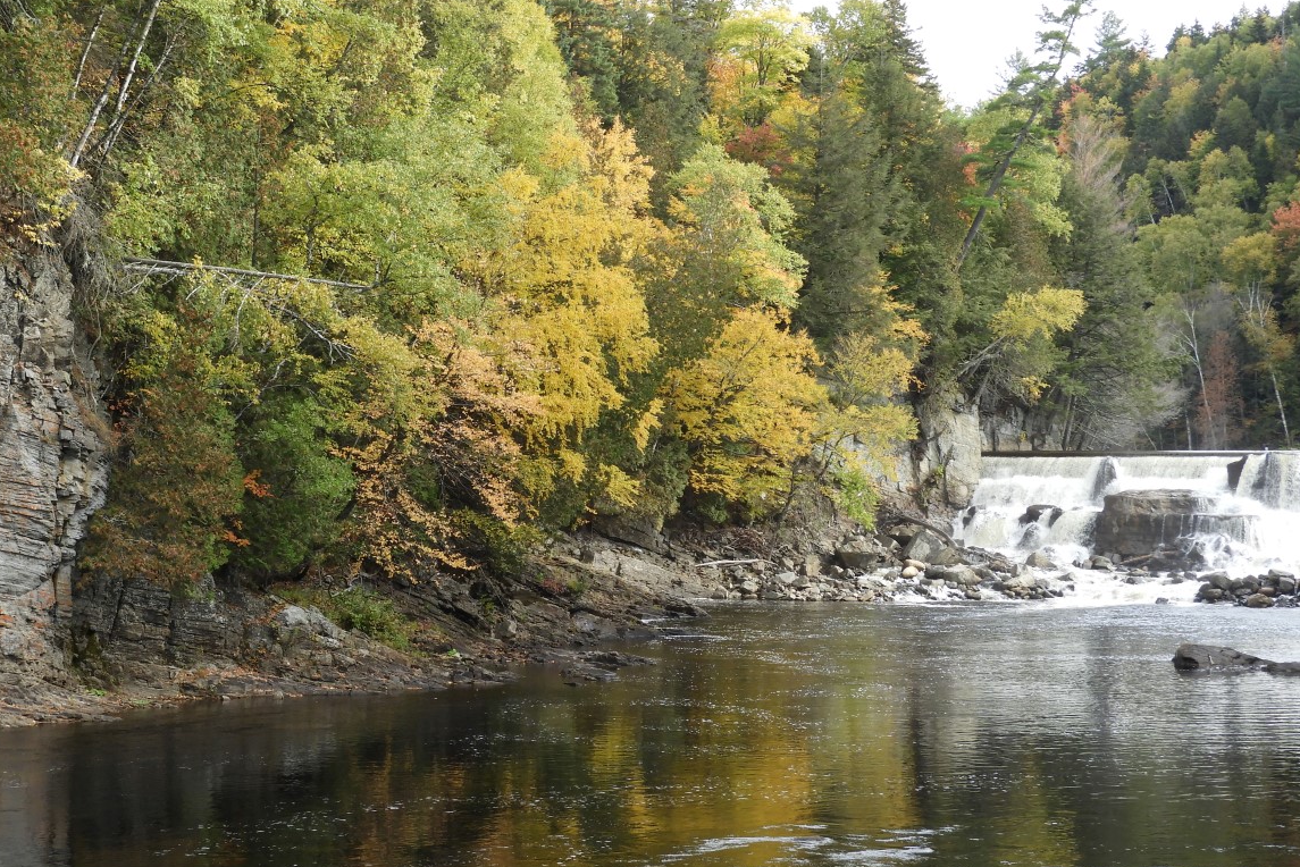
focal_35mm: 85
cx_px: 521
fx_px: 3070
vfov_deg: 16.1
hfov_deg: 23.9
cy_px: 387
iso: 100
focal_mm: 11.6
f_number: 4.2
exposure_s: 1/125
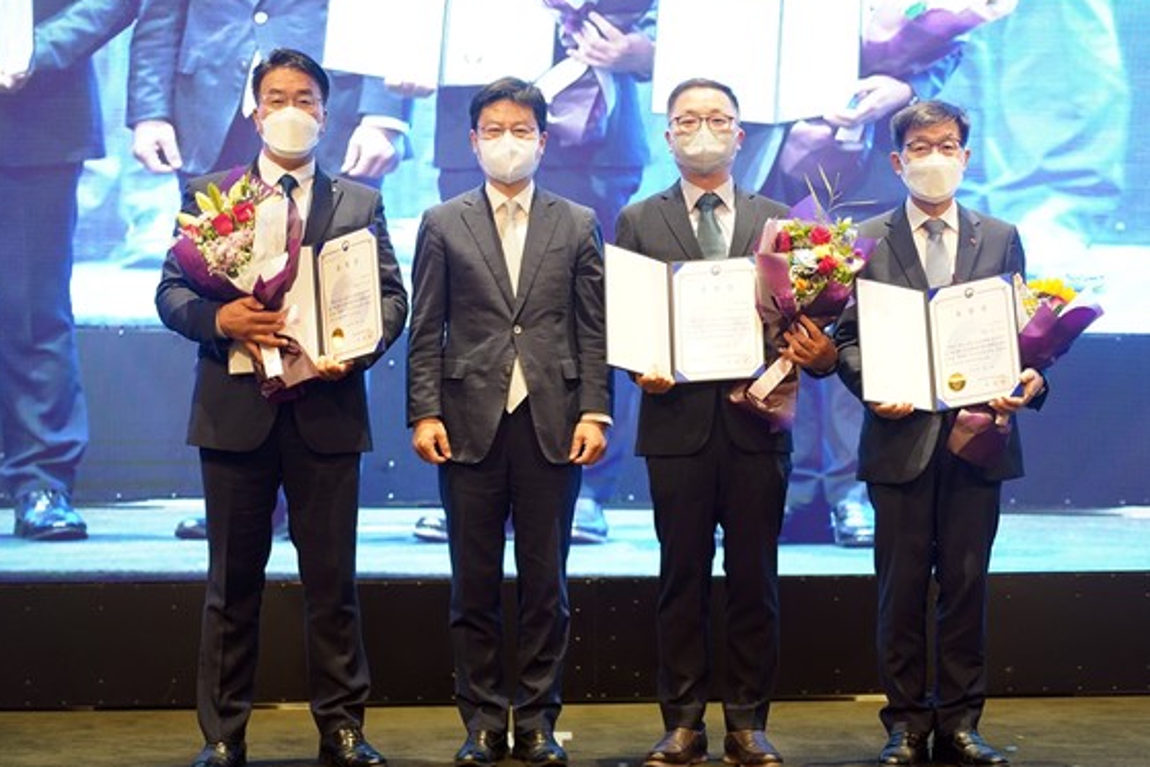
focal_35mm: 59
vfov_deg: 23.0
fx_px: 1885
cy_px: 387
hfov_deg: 33.9
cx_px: 607
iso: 320
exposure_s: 1/60
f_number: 1.8
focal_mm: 55
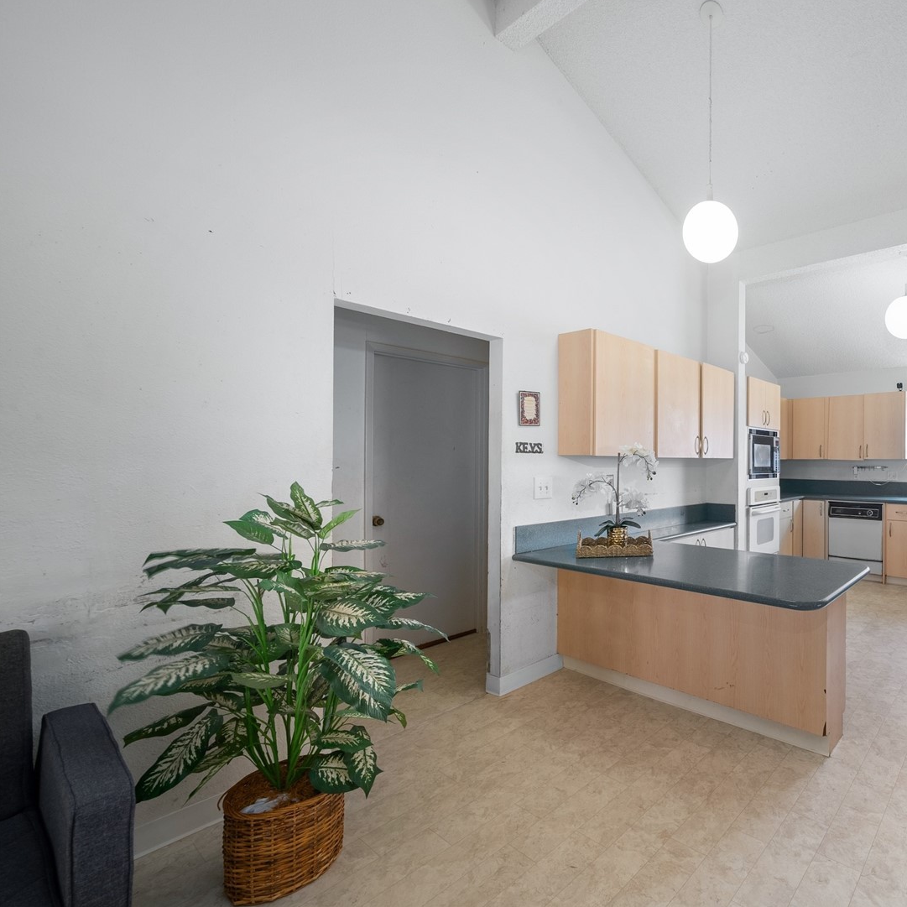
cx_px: 706
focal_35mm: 16
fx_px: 474
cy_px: 450
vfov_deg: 87.4
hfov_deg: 79.1
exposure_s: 1/2
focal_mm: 12
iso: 125
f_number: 9
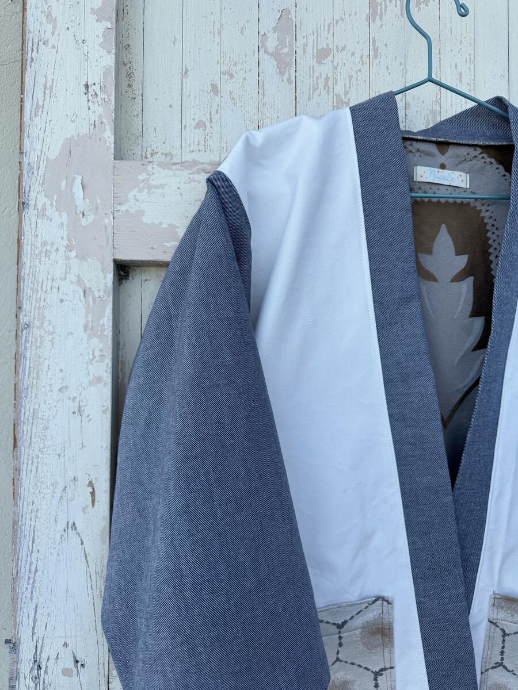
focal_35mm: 24
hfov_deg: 56.8
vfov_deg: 71.6
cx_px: 259
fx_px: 479
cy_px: 345
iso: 80
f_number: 1.78
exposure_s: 1/878
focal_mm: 6.76
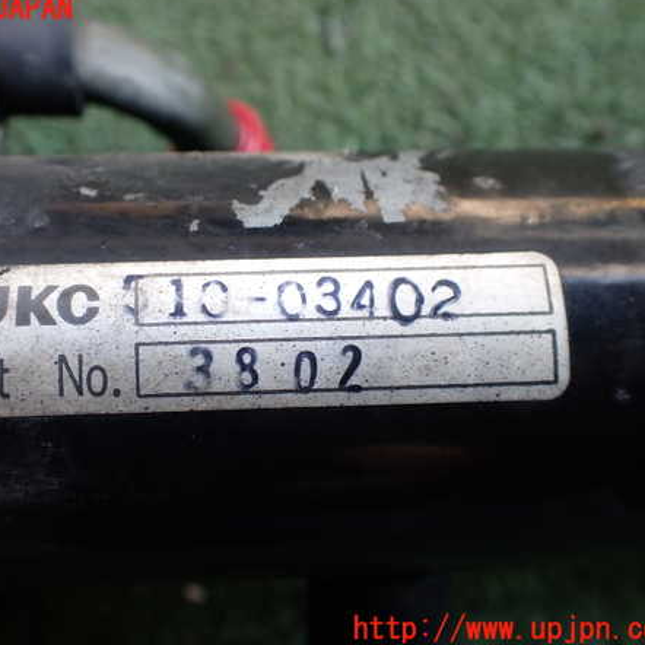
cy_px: 320
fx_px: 759
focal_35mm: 36
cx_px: 245
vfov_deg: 46.0
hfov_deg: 45.7
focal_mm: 5.4
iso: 200
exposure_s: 1/125
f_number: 2.3
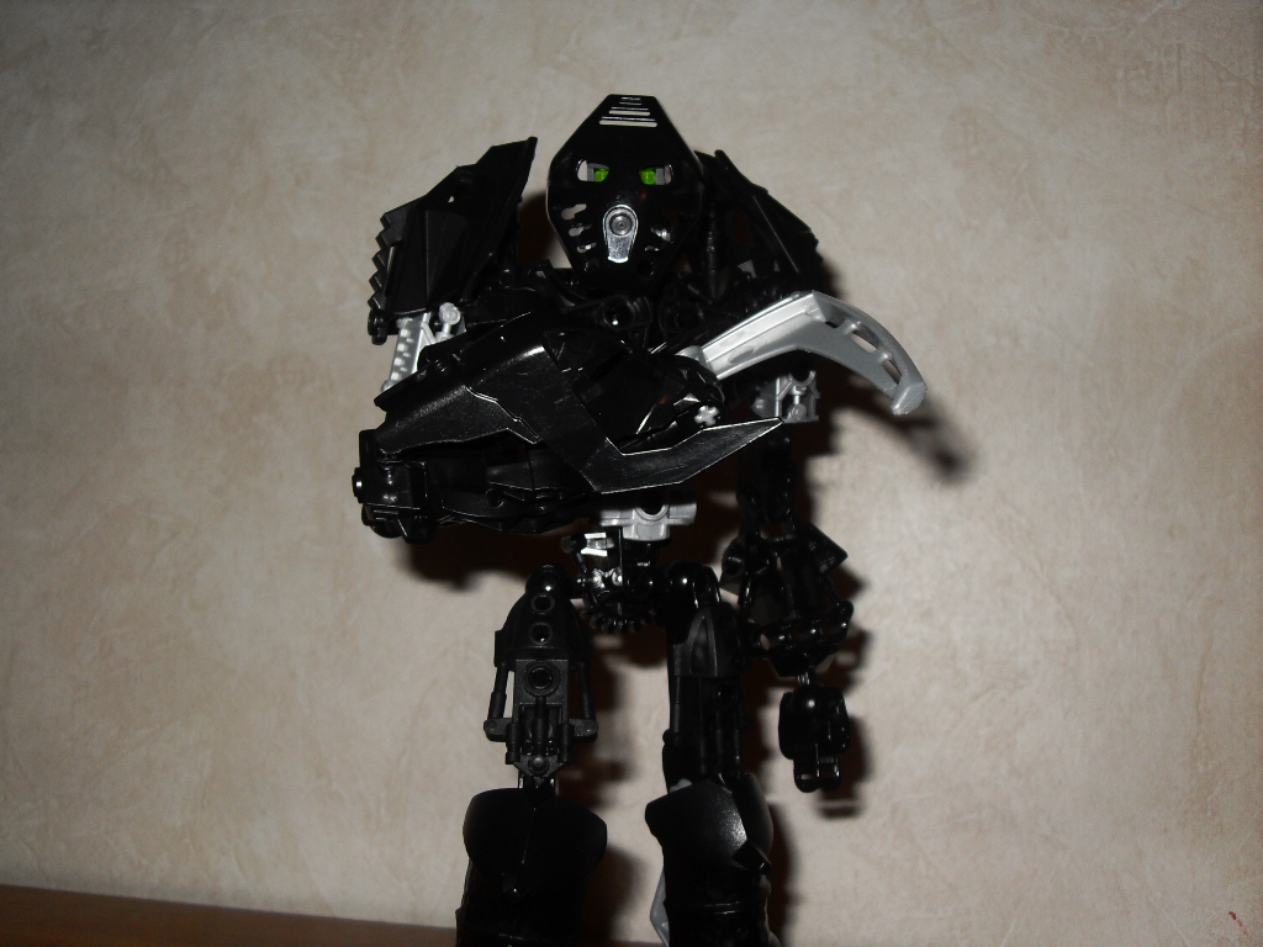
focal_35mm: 37
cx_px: 632
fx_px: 1350
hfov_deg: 50.1
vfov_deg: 38.7
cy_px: 474
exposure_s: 1/45
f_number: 2.8
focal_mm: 6.3
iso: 100
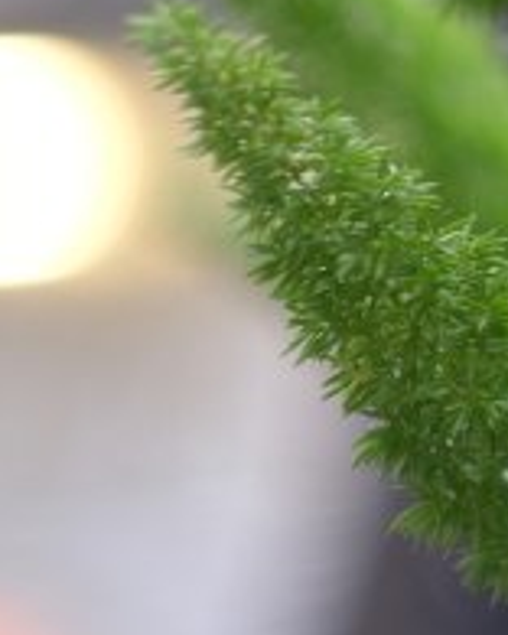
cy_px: 46
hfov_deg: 6.2
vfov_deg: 7.8
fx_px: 4642
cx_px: 651
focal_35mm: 247
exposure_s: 1/85
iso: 500
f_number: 1.2
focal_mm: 56
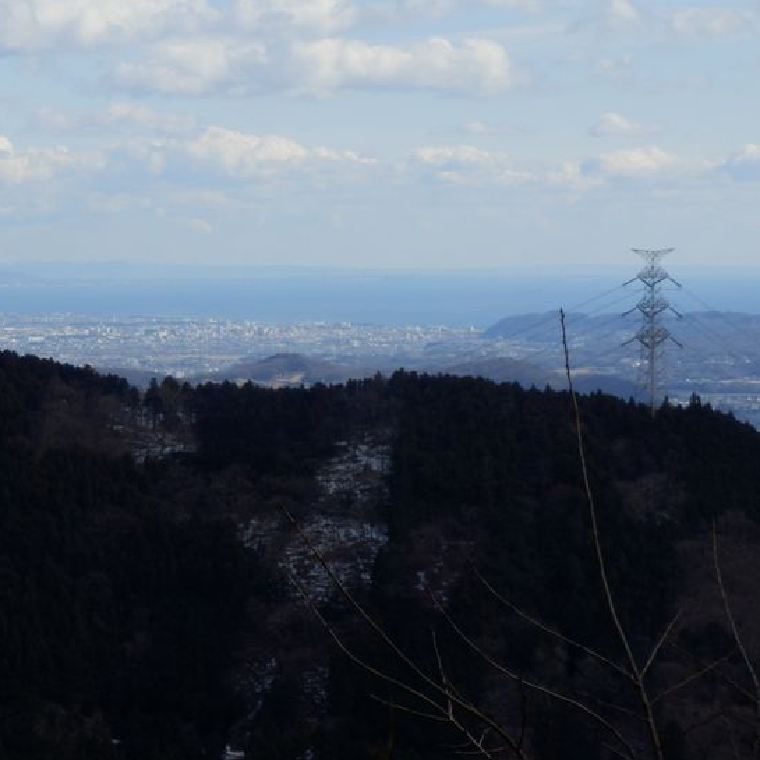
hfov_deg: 12.1
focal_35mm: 144
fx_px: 3577
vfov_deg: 12.1
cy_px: 361
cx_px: 231
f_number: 5.5
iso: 80
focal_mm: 19.6
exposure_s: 1/500
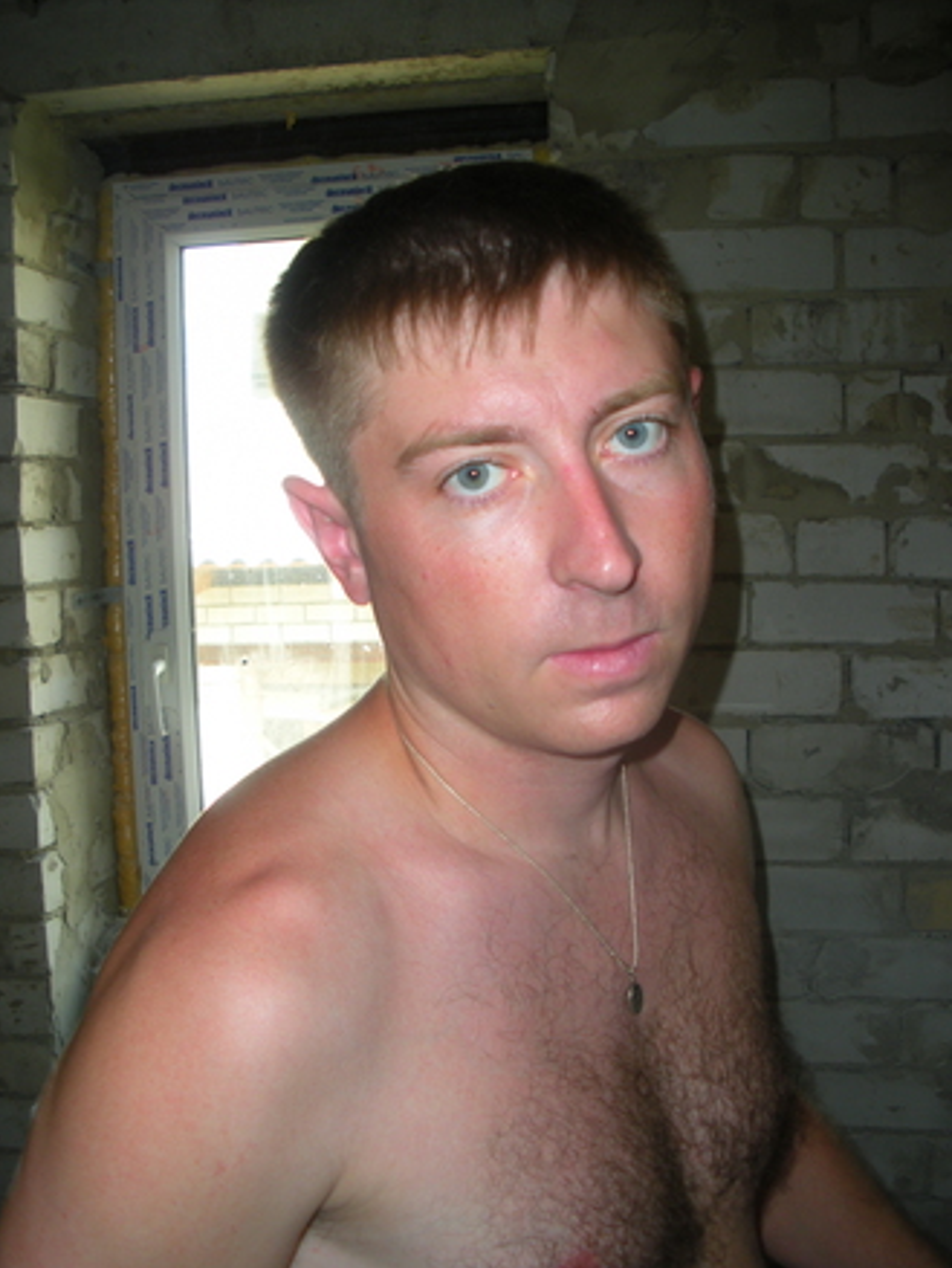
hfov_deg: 38.7
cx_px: 475
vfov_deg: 50.1
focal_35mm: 37
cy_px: 637
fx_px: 1355
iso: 64
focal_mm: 6.3
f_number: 3.5
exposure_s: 1/30
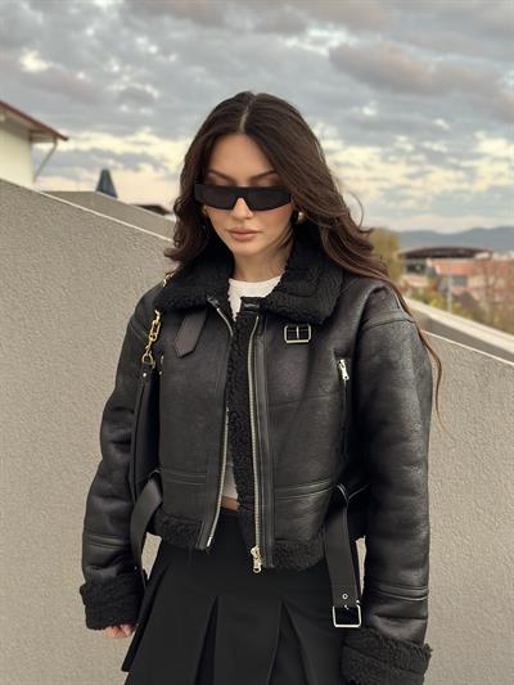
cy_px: 342
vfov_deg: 39.6
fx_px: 950
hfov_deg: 30.3
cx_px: 257
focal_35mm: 48
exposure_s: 1/101
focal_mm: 6.86
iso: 125
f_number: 1.78
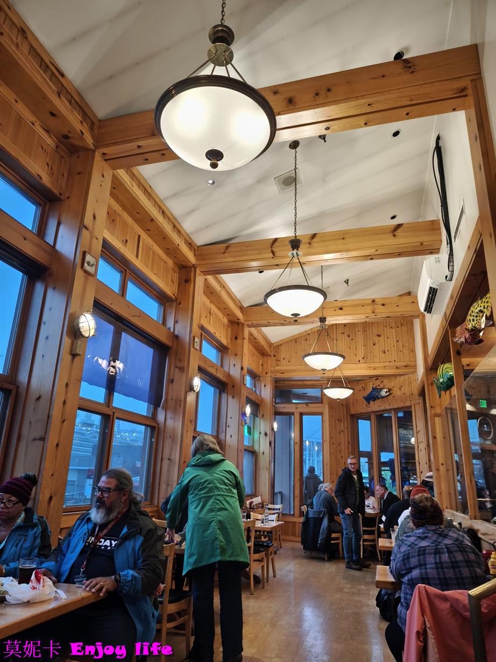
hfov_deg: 58.9
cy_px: 331
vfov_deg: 73.9
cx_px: 248
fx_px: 439
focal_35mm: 23
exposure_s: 1/30
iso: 800
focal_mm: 6.57
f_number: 1.6
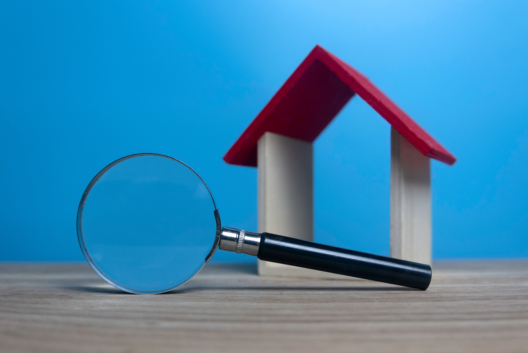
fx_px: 602
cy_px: 176
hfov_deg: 47.4
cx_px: 264
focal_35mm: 41
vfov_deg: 32.7
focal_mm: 18.6
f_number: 2.5
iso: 200
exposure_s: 1/125
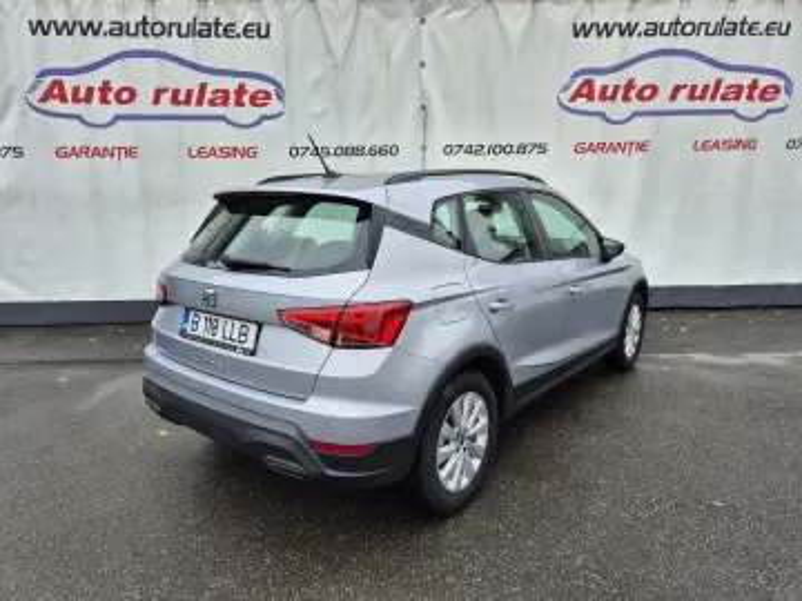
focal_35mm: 23
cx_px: 401
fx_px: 533
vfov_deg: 58.9
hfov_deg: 73.9
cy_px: 300
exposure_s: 1/509
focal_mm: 5.4
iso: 25
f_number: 1.8
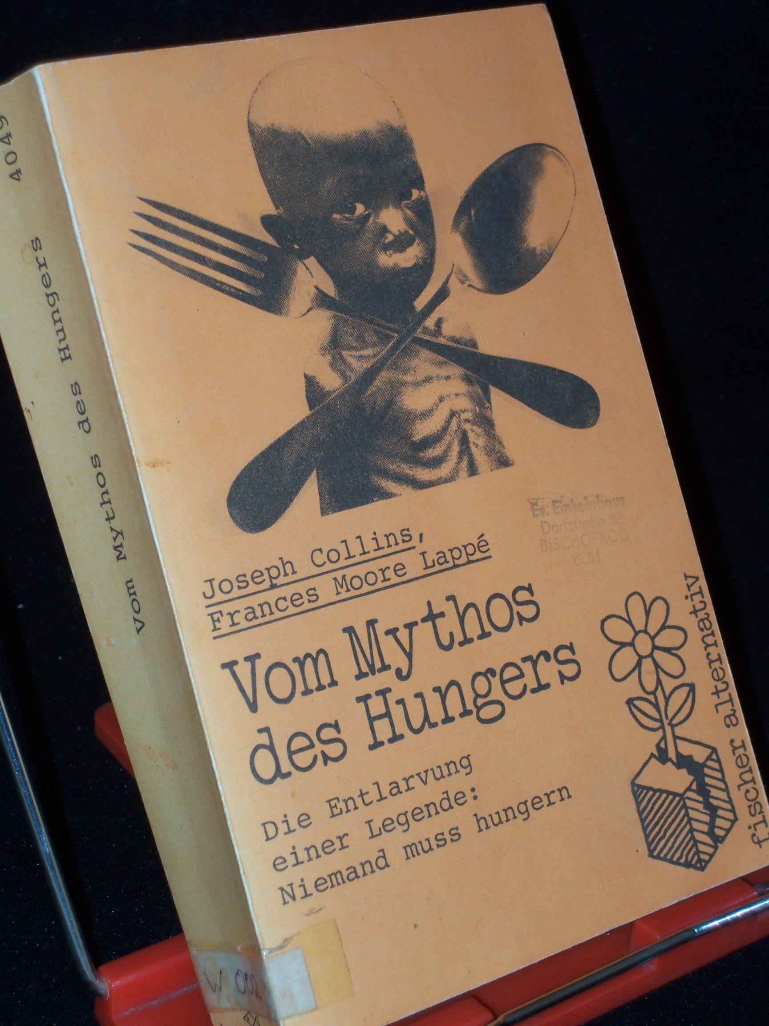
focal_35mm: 82
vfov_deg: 23.8
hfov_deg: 18.0
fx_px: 2429
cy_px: 513
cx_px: 384
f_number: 4
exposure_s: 1/80
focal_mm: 13.6
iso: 80
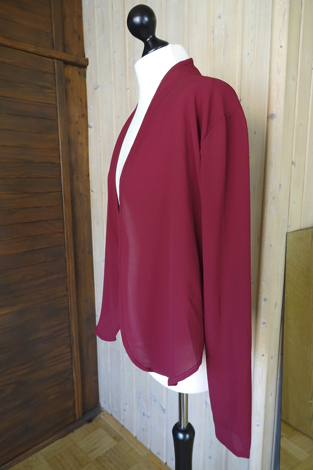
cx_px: 156
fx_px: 313
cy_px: 235
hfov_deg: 53.1
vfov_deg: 73.7
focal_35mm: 24
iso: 800
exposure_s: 1/30
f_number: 2.5
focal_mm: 8.8
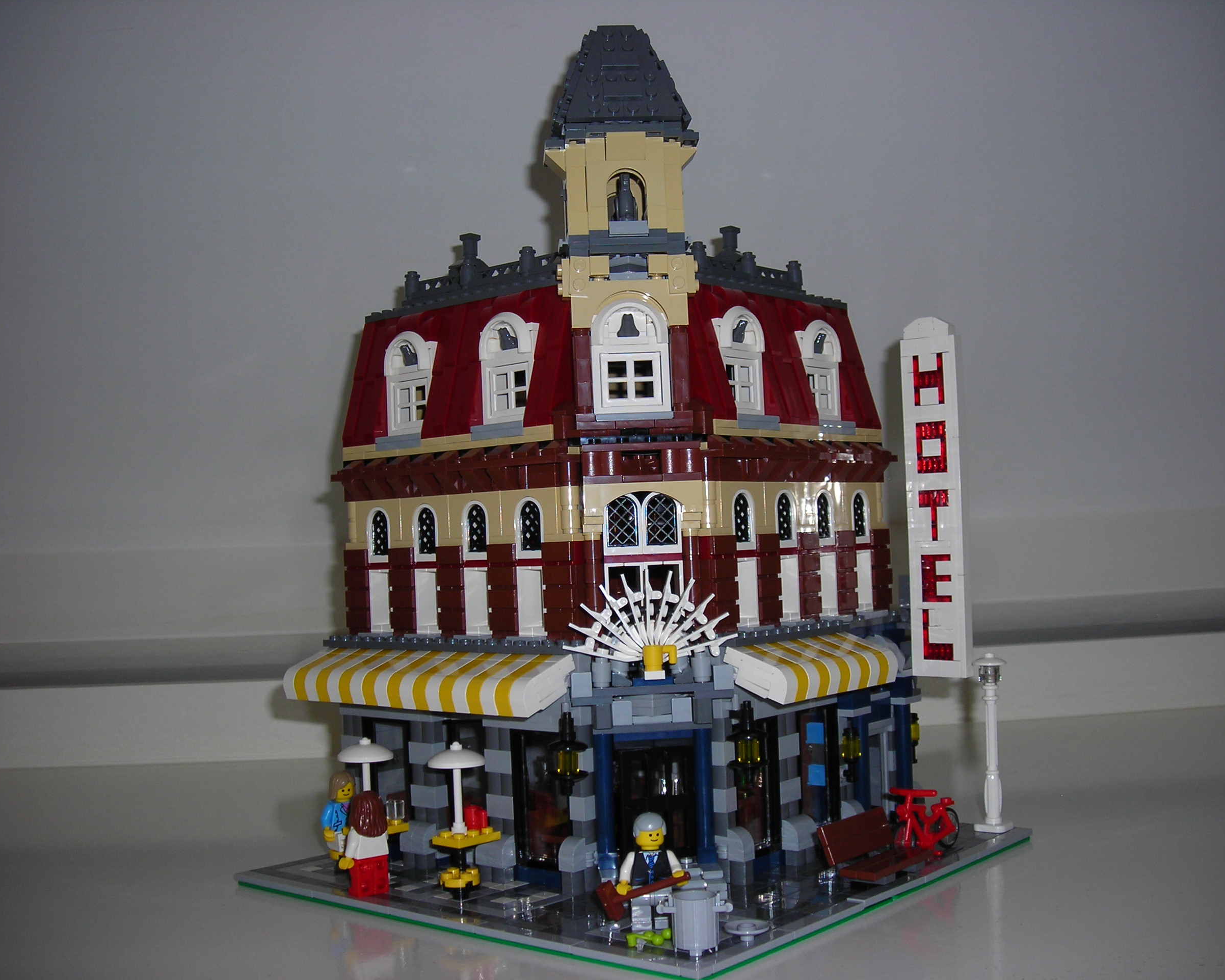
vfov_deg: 37.3
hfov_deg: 45.8
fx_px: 1450
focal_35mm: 40
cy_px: 489
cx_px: 620
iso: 50
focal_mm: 6.3
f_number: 3.2
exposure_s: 1/60.1
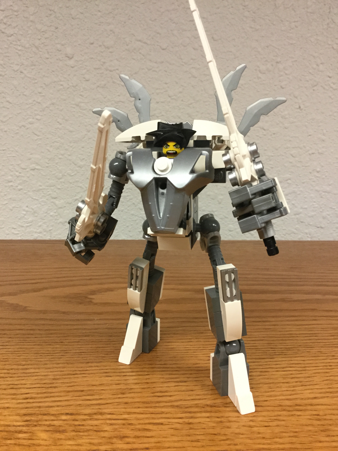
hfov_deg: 45.4
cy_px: 226
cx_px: 169
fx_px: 404
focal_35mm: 31
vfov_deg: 58.4
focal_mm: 3.3
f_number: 2.4
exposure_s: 1/30
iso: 125
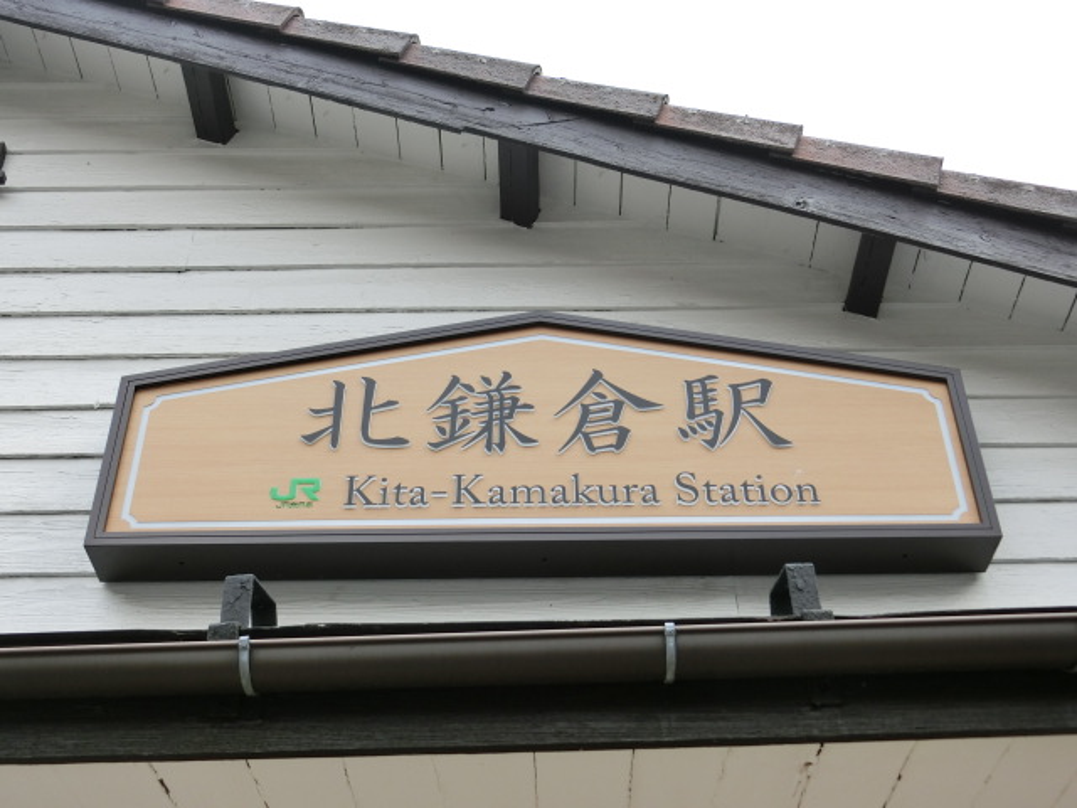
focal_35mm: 45
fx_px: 1400
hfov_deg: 42.1
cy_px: 404
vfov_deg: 32.2
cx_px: 538
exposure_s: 1/200
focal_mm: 8
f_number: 4.4
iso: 80
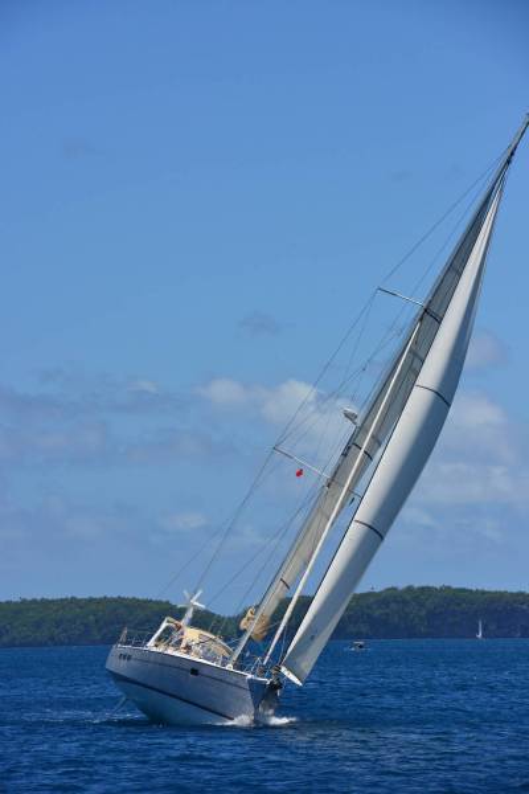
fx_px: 4408
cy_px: 397
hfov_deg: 6.9
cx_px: 264
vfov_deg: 10.3
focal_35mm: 200
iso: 250
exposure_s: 1/500
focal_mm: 200
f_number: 11
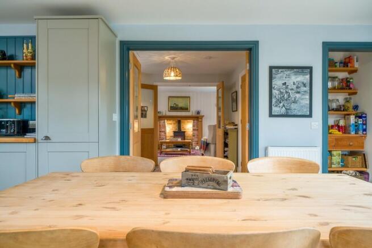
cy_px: 124
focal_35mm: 24
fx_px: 248
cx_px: 186
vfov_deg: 53.2
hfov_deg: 73.7
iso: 160
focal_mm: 16
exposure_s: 1/6
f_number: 7.1
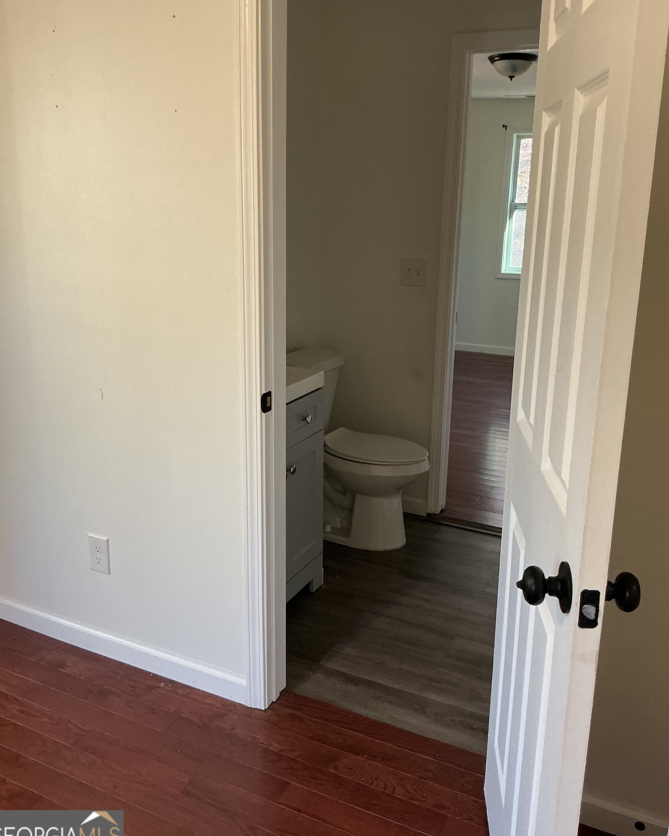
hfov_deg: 47.1
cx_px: 330
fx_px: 767
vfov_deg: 57.2
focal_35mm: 31
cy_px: 398
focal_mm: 3
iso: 100
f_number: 1.8
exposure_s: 1/60
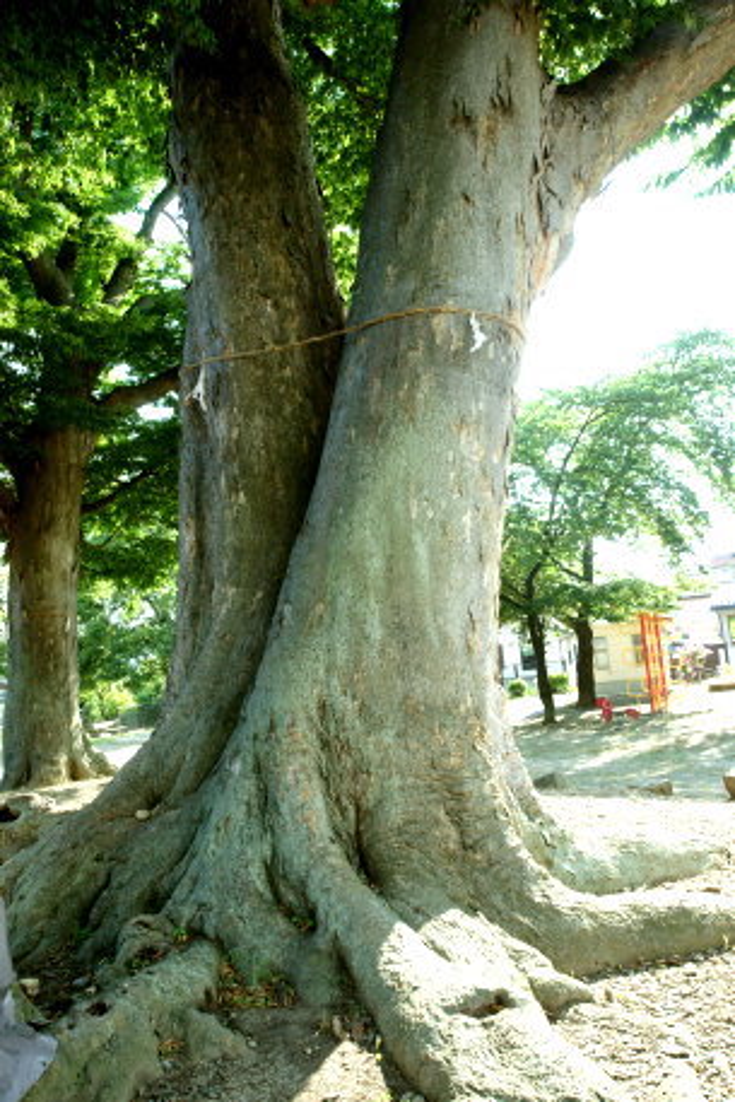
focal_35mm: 30
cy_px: 551
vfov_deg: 61.9
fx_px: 918
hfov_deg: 43.6
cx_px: 368
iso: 640
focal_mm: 30
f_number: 9
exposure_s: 1/80
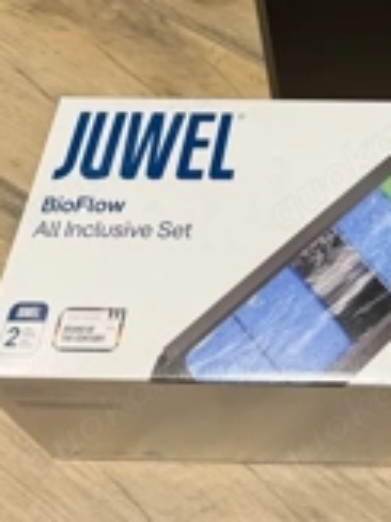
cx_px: 433
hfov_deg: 23.3
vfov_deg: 29.4
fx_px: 890
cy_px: -58
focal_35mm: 59
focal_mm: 6.76
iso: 800
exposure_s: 1/44
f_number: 1.78
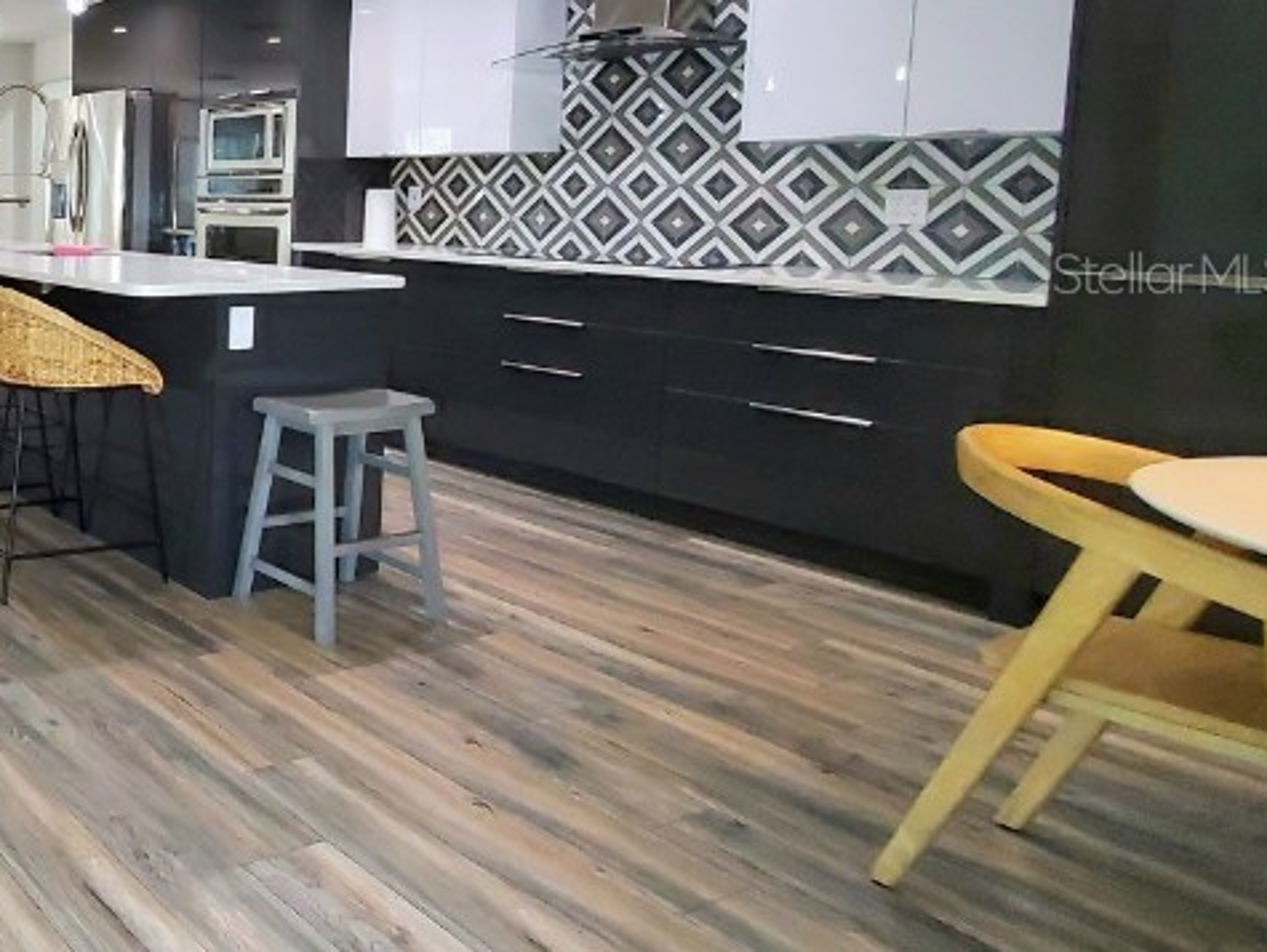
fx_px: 1026
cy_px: 272
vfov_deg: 48.4
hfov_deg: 48.9
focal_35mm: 28
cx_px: -61
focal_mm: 1.8
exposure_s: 1/60.2
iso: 320
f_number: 2.2
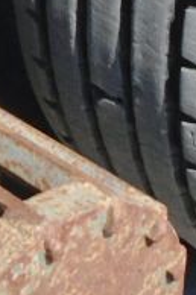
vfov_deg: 14.3
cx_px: -40
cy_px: 56
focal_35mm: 143
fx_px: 1170
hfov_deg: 9.4
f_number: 3.2
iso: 100
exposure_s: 1/500
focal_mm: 4.6
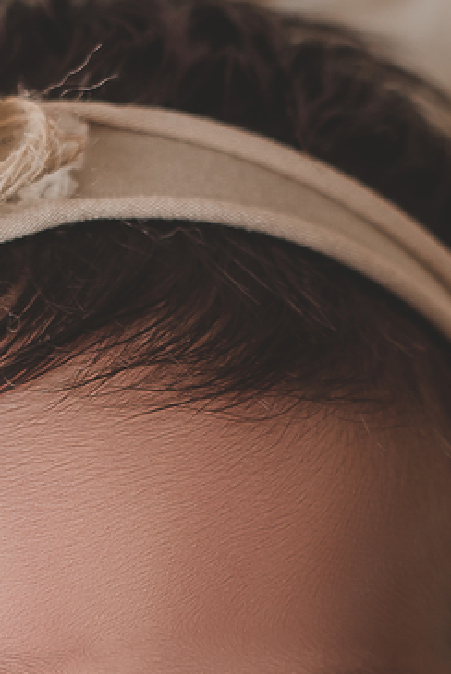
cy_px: 820
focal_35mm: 246
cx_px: 152
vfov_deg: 8.3
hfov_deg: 5.6
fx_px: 4614
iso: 100
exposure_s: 1/160
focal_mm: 50
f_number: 2.8
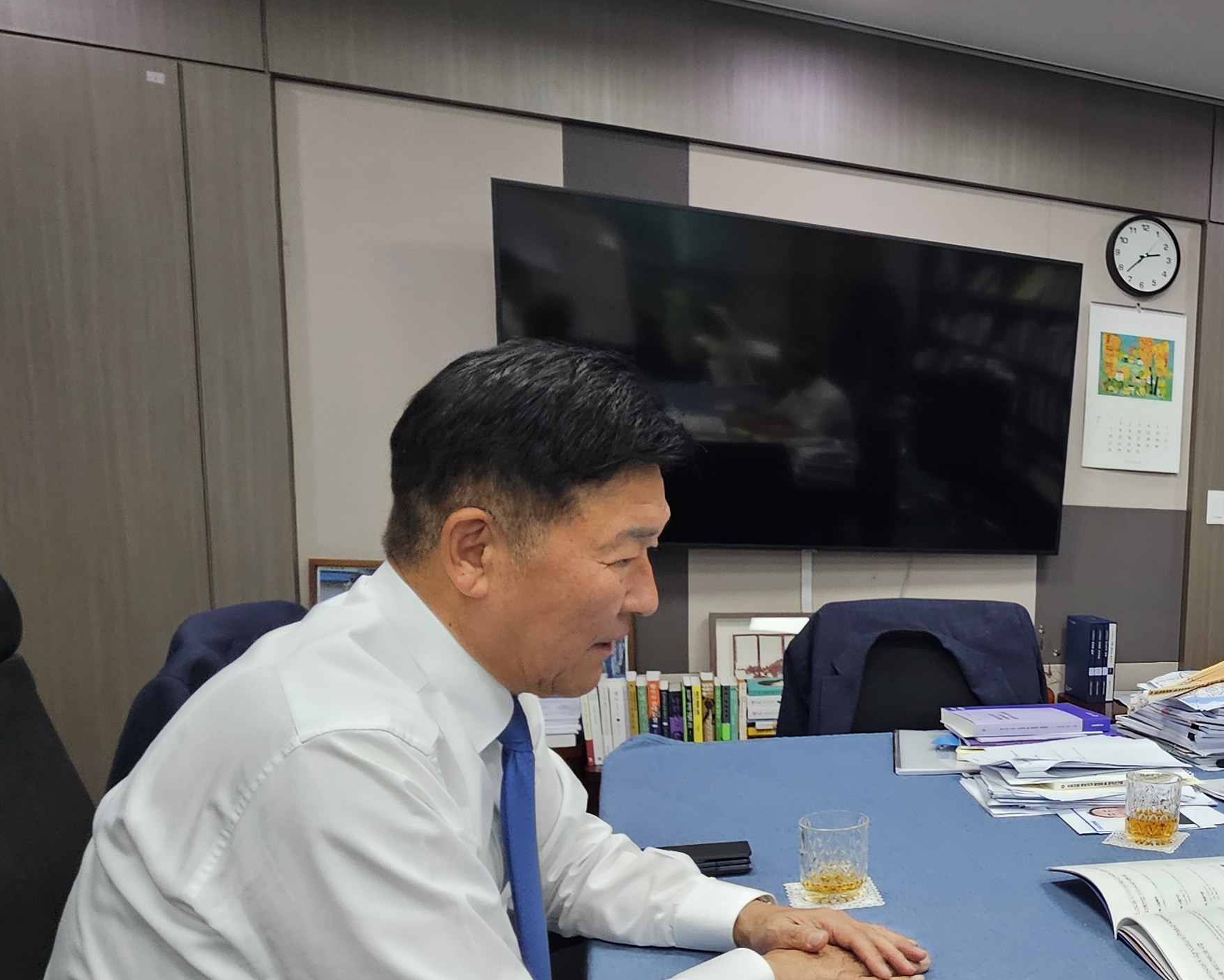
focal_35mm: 29
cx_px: 1141
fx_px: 1051
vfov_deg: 48.9
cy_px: 674
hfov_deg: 51.9
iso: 125
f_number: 2.2
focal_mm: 2.2
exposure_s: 1/60
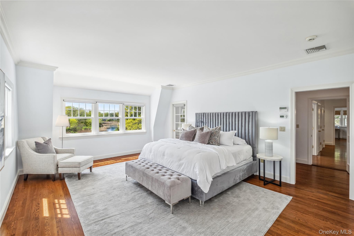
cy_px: 118
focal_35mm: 15
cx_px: 177
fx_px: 147
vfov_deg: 77.3
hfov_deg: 100.4
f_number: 9
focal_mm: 10
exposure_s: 1/13
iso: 320
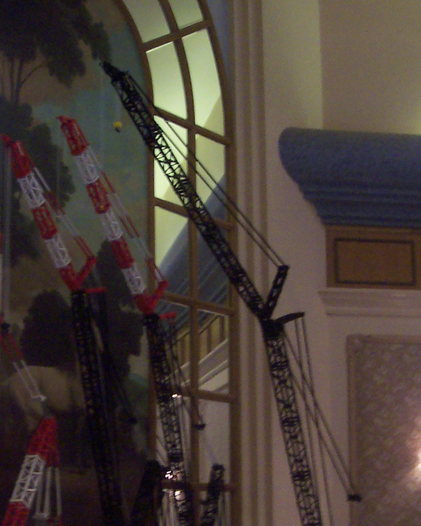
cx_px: 145
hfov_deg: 19.8
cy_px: 384
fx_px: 1200
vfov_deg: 24.5
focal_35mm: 77
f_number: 2.8
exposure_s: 1/8
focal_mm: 5.6
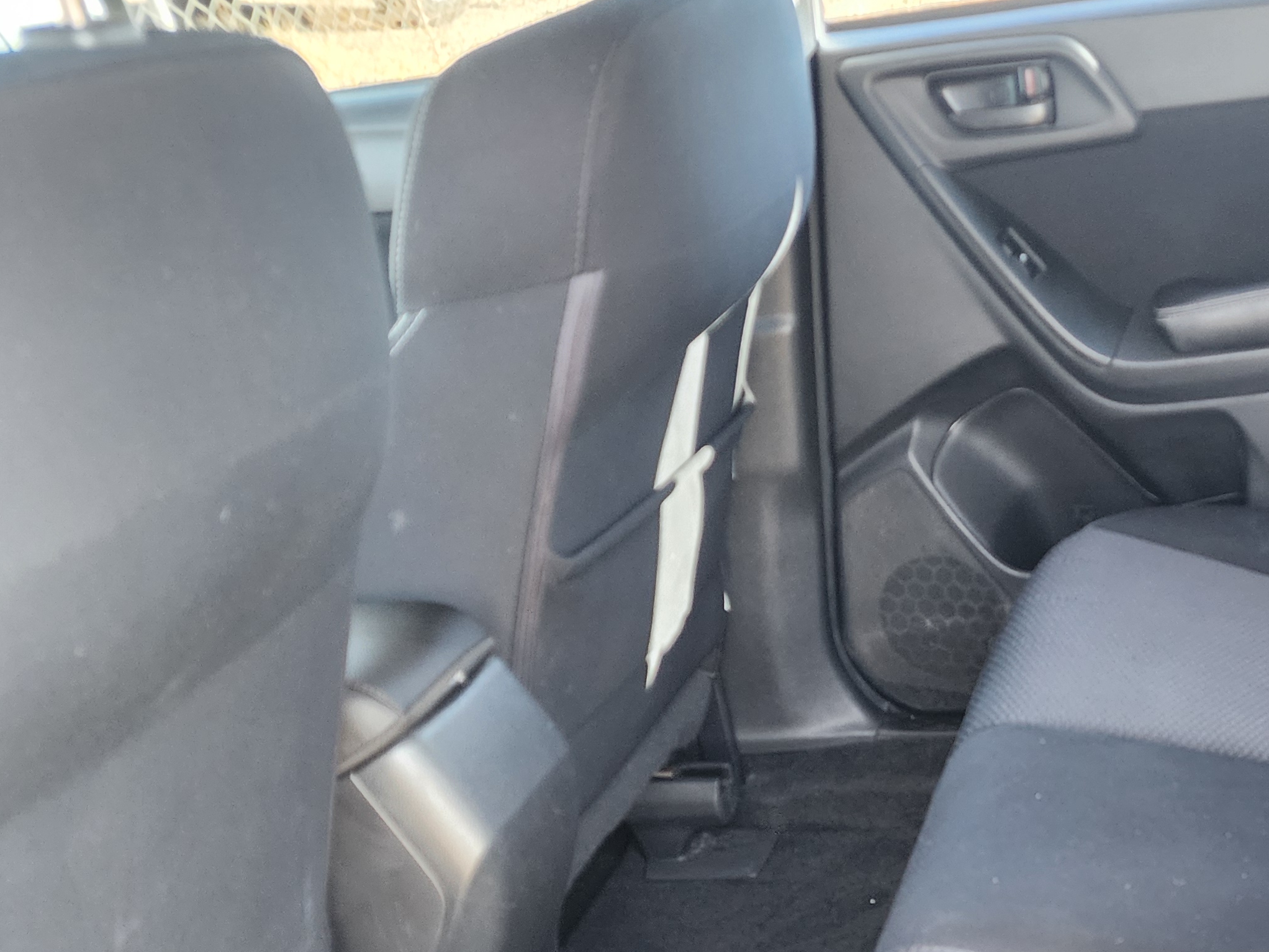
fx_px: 1650
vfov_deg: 30.3
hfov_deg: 39.1
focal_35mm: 45
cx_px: 1145
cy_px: 917
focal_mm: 6.4
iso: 640
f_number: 1.8
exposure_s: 1/120
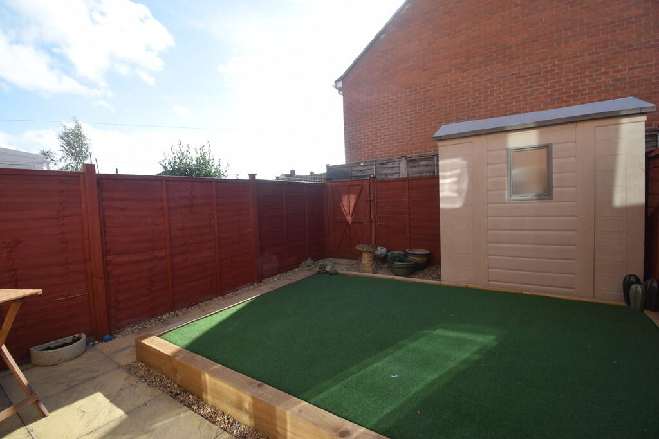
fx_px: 275
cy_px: 220
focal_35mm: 15
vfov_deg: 77.3
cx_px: 330
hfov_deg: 100.4
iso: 220
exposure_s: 1/250
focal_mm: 10
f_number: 8
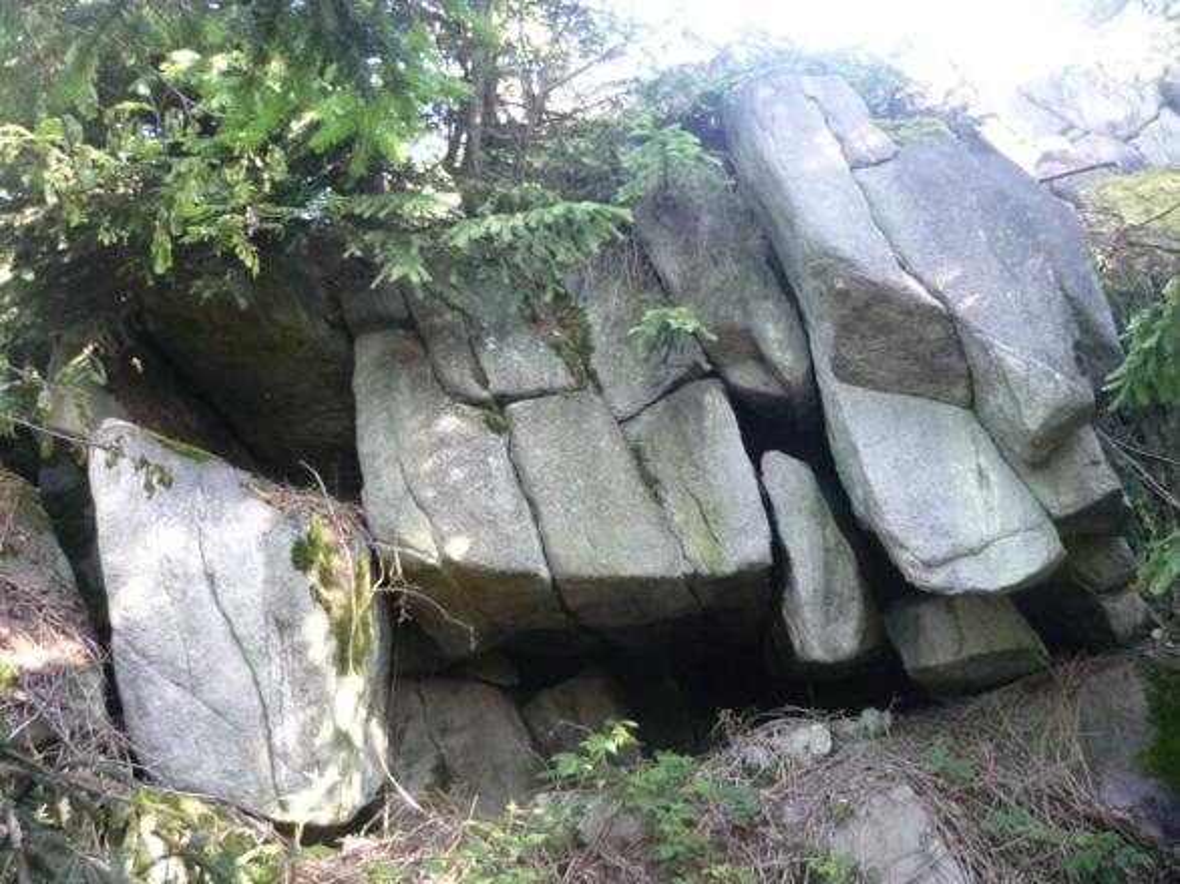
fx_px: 1125
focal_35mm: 33
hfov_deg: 55.4
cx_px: 590
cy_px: 442
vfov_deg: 42.9
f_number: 2.8
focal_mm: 5.5
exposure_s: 1/30
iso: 320
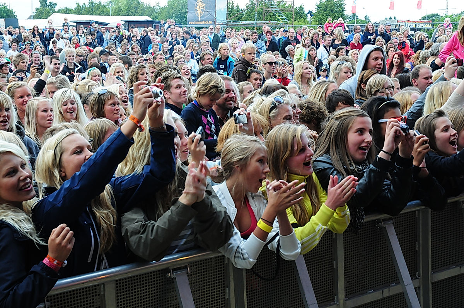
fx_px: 734
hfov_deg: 35.1
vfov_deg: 23.7
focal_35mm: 57
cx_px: 232
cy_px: 154
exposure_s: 1/125
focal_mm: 38
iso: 800
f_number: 8
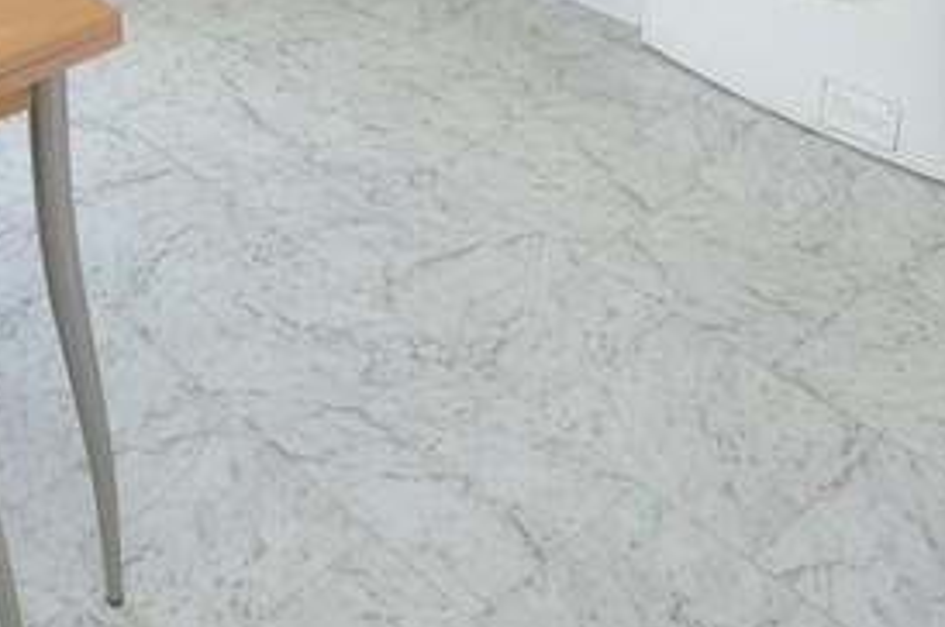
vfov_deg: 20.4
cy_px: -334
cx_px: 138
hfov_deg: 34.2
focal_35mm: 56
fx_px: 1468
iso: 640
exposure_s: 1/60
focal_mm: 10
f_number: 7.1
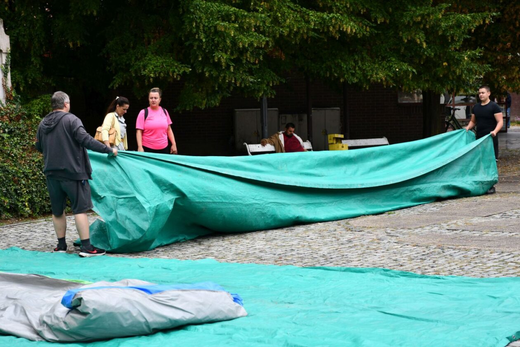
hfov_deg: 22.6
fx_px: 1300
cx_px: 260
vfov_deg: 15.2
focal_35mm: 90
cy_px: 174
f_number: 7.1
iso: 200
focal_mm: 60
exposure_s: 1/250
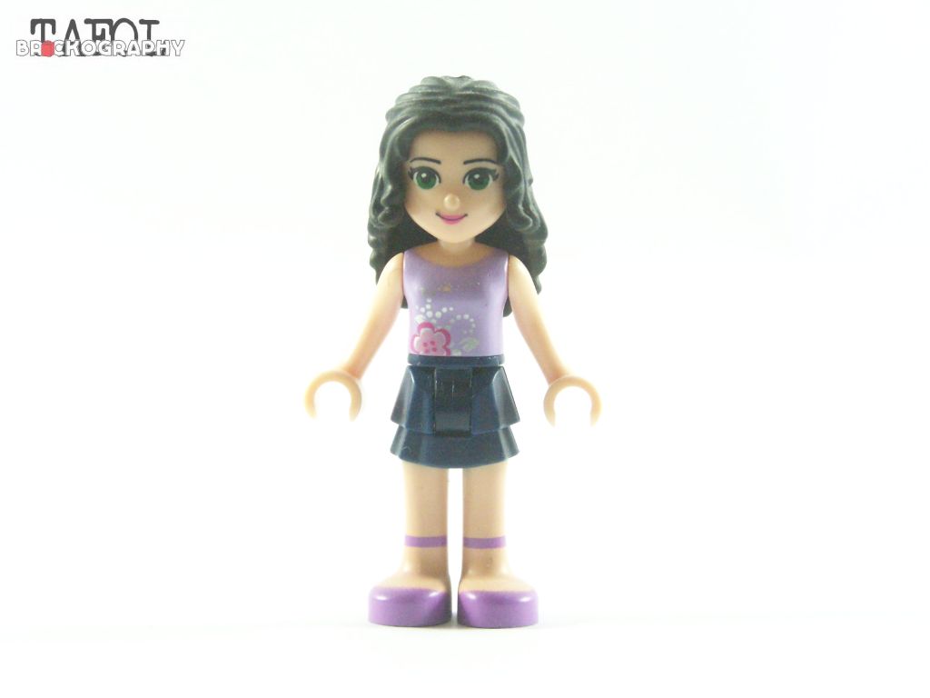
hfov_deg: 20.9
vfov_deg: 15.7
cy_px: 349
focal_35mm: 94
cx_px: 465
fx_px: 2525
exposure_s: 1/60
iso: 400
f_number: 4
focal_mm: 15.6
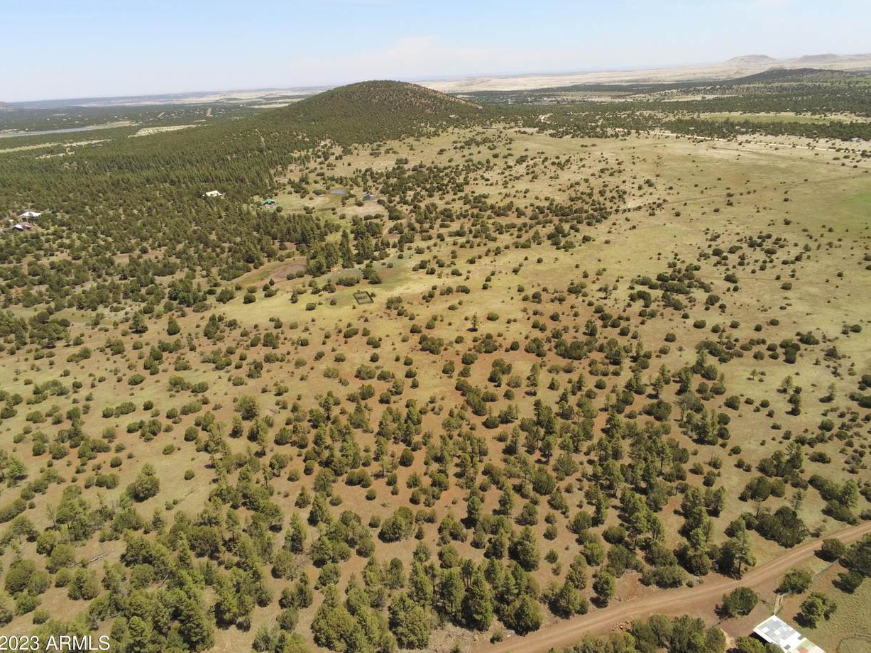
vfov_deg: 56.8
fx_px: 604
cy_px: 334
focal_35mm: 24
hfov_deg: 71.6
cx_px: 450
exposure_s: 1/1923
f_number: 2.4
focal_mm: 4
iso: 147
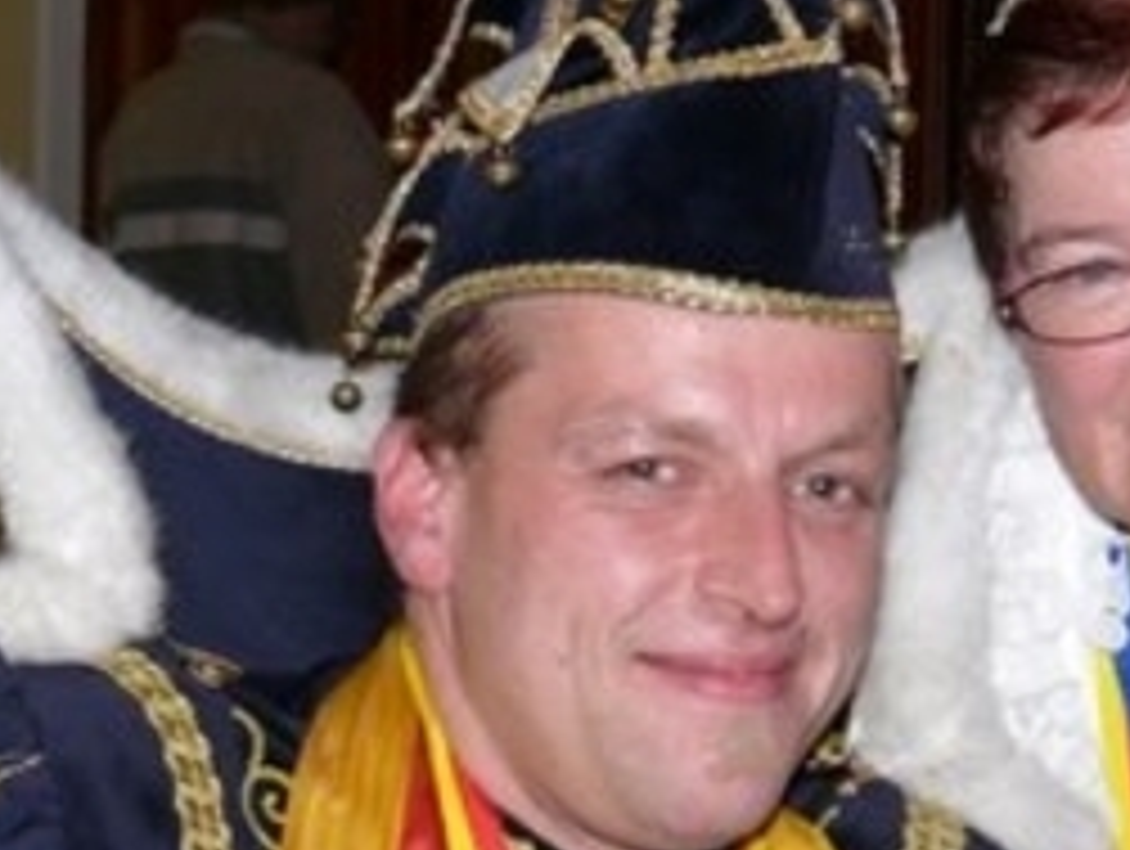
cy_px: 310
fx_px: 4446
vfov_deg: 10.9
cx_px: 1144
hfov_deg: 14.2
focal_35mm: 136
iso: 100
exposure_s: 1/30
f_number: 3.2
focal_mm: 12.2
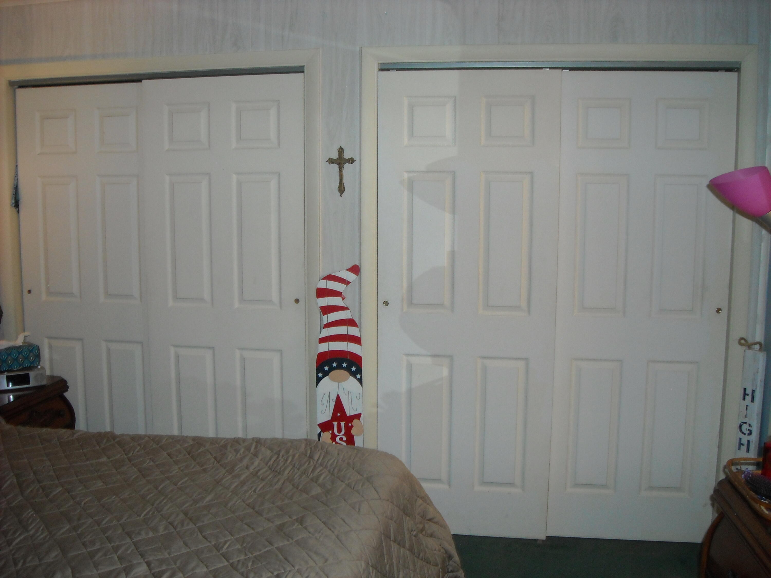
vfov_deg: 40.7
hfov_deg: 52.6
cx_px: 386
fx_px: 780
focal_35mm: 35
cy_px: 289
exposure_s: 1/60
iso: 200
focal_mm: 5.7
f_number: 2.8
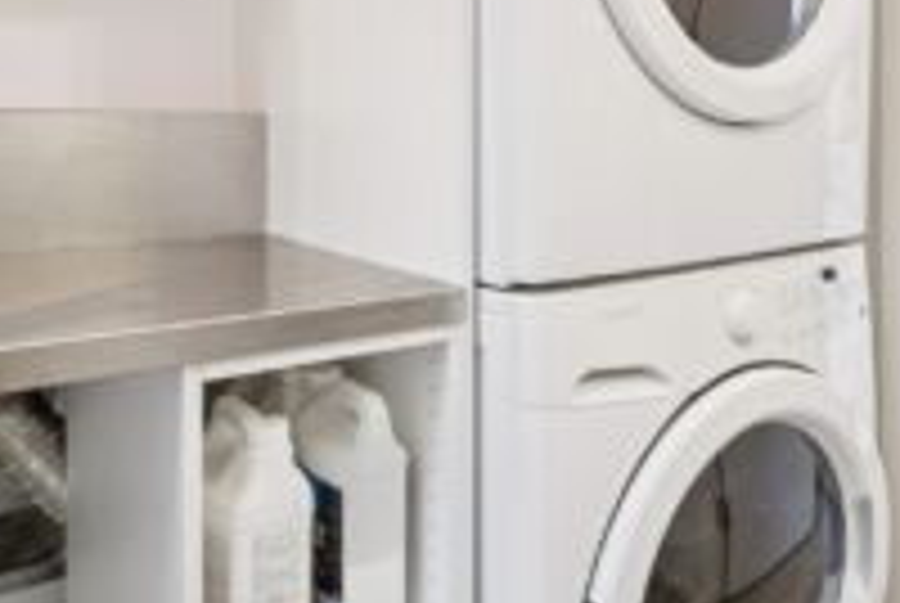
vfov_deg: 40.4
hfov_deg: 58.2
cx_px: 536
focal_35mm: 32
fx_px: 801
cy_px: 169
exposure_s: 1/20
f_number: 8
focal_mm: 16
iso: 1600
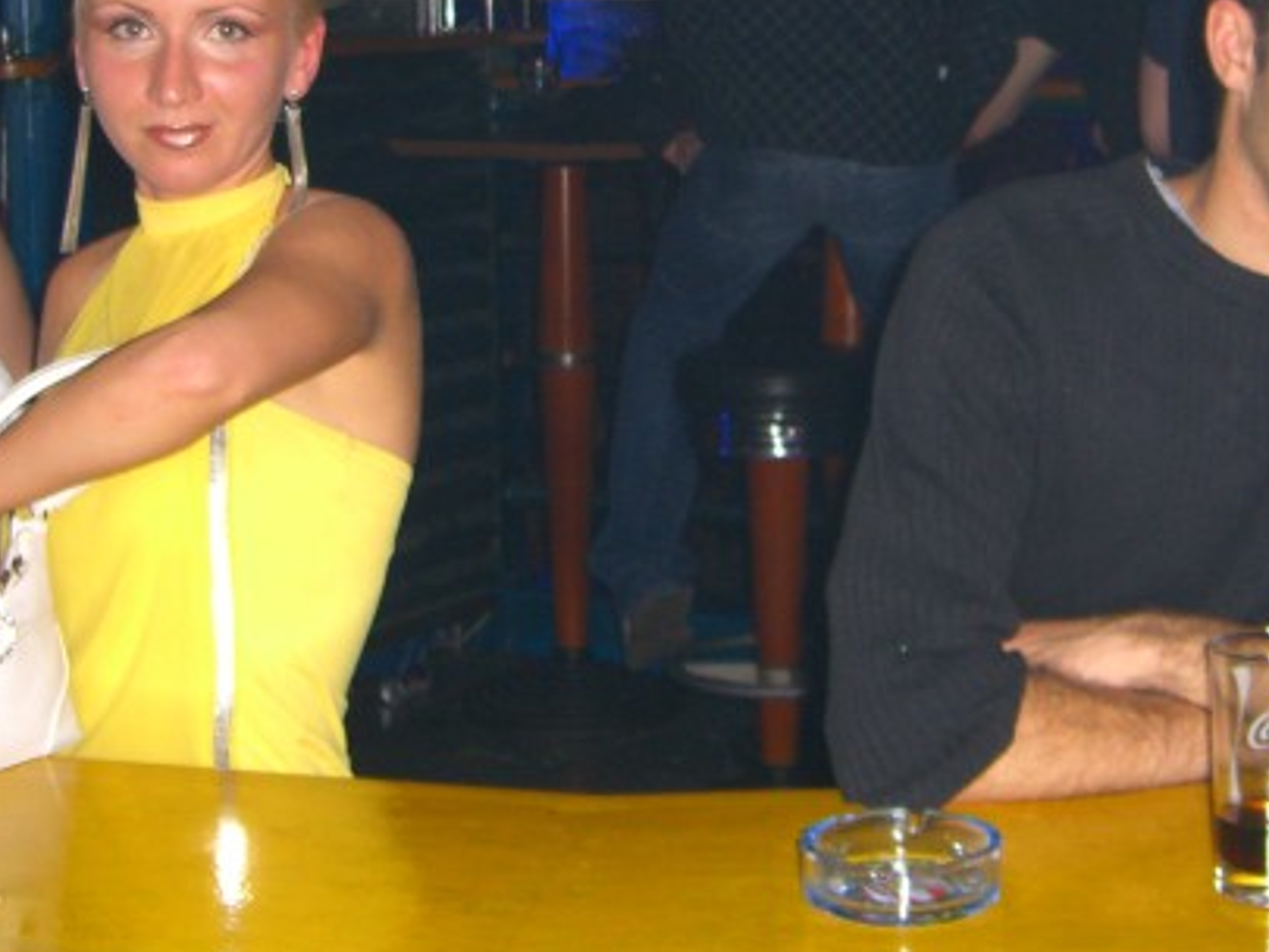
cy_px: 125
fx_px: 2750
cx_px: 661
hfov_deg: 26.0
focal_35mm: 75
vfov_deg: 19.3
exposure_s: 1/60
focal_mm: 7.9
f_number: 2.8
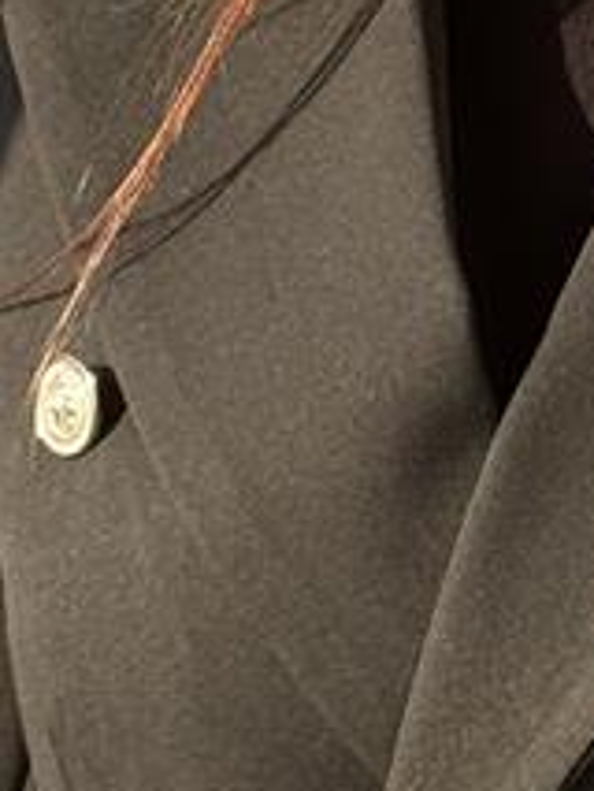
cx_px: 724
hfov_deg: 4.9
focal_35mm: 300
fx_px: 6857
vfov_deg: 6.6
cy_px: 678
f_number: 1.78
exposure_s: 1/445
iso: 64
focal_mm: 6.76
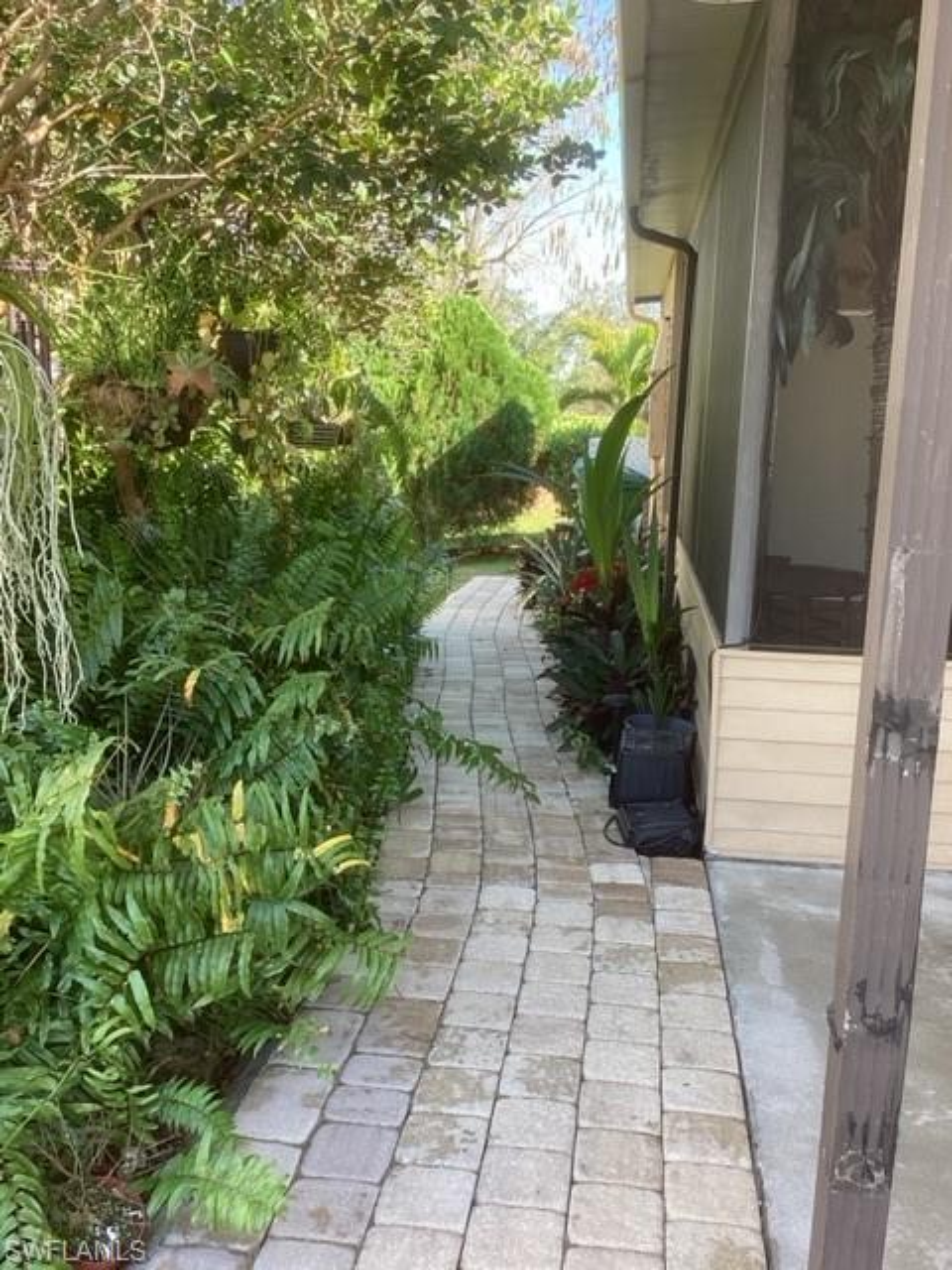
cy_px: 635
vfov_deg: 58.4
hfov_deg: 45.4
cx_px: 476
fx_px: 1137
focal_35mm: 31
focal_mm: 3.3
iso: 40
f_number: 2.4
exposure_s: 1/120
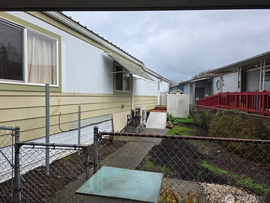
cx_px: 130
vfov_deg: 56.8
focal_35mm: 24
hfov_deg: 71.6
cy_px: 100
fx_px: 187
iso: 25
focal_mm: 6.3
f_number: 1.7
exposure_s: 1/359
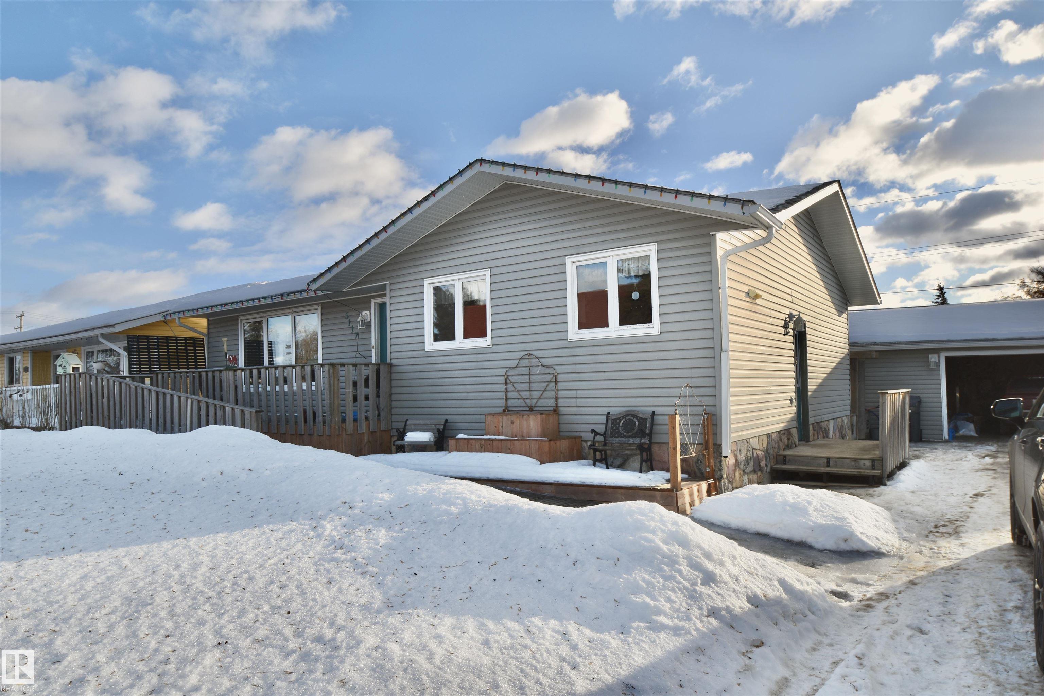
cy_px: 348
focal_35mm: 22
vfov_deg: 56.2
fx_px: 653
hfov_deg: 77.3
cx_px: 522
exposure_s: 1/200
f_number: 11
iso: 100
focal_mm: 15
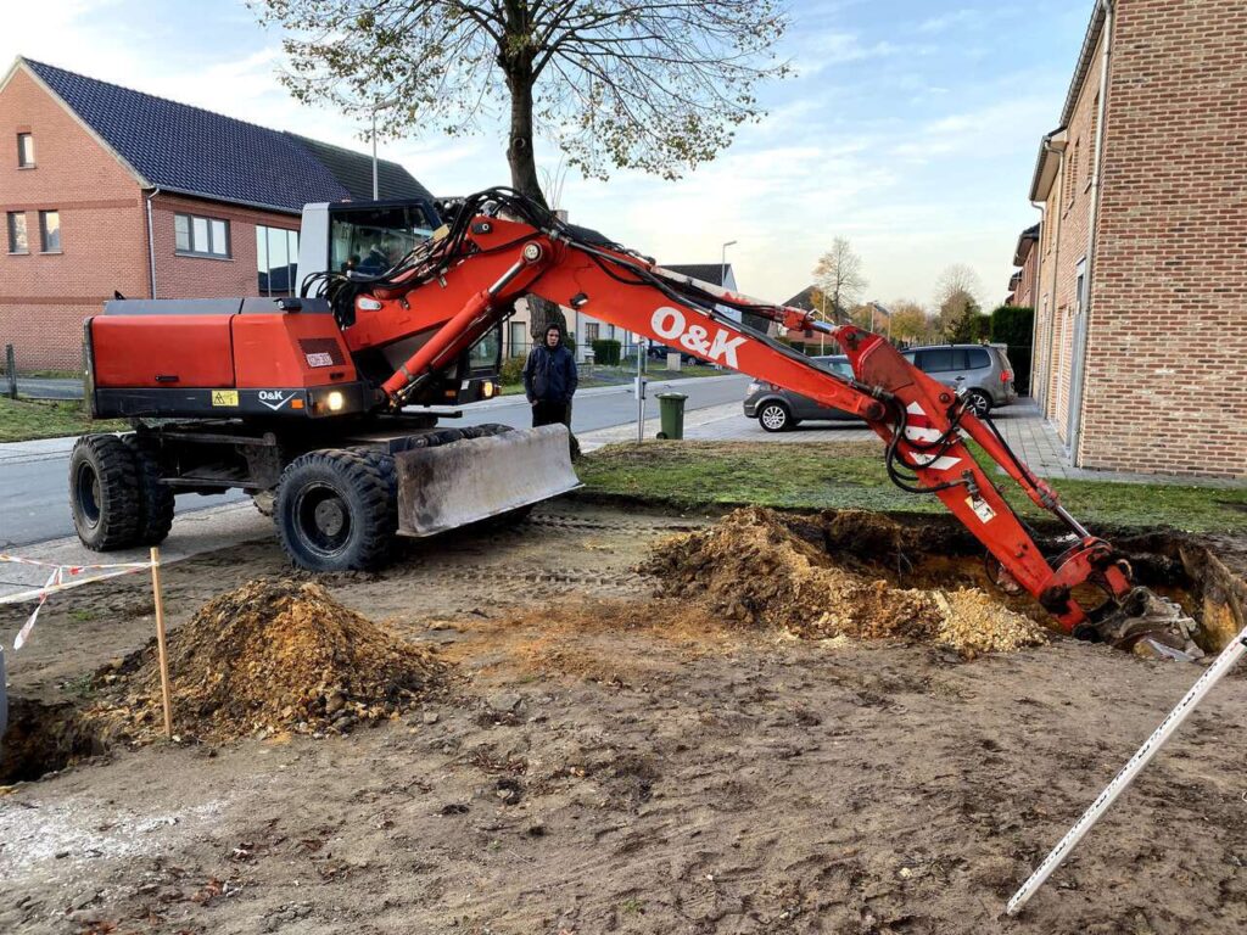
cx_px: 624
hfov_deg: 67.3
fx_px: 937
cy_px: 468
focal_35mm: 26
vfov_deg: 53.1
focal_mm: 4.25
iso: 64
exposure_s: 1/122
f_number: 1.8
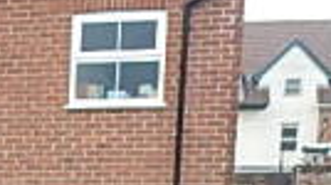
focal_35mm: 183
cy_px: 587
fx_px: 1604
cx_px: -269
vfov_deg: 6.0
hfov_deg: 11.0
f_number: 3
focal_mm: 4
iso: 125
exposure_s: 1/200
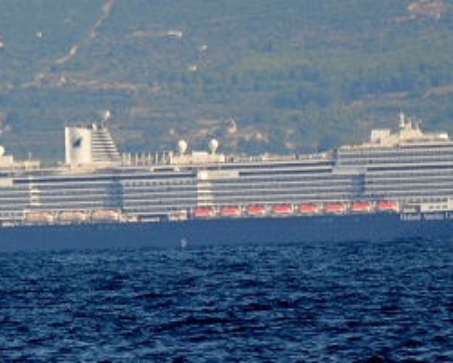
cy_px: 135
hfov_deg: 1.2
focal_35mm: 1681
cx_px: 12
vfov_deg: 0.9
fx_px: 22537
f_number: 5.6
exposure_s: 1/1600
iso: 400
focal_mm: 300
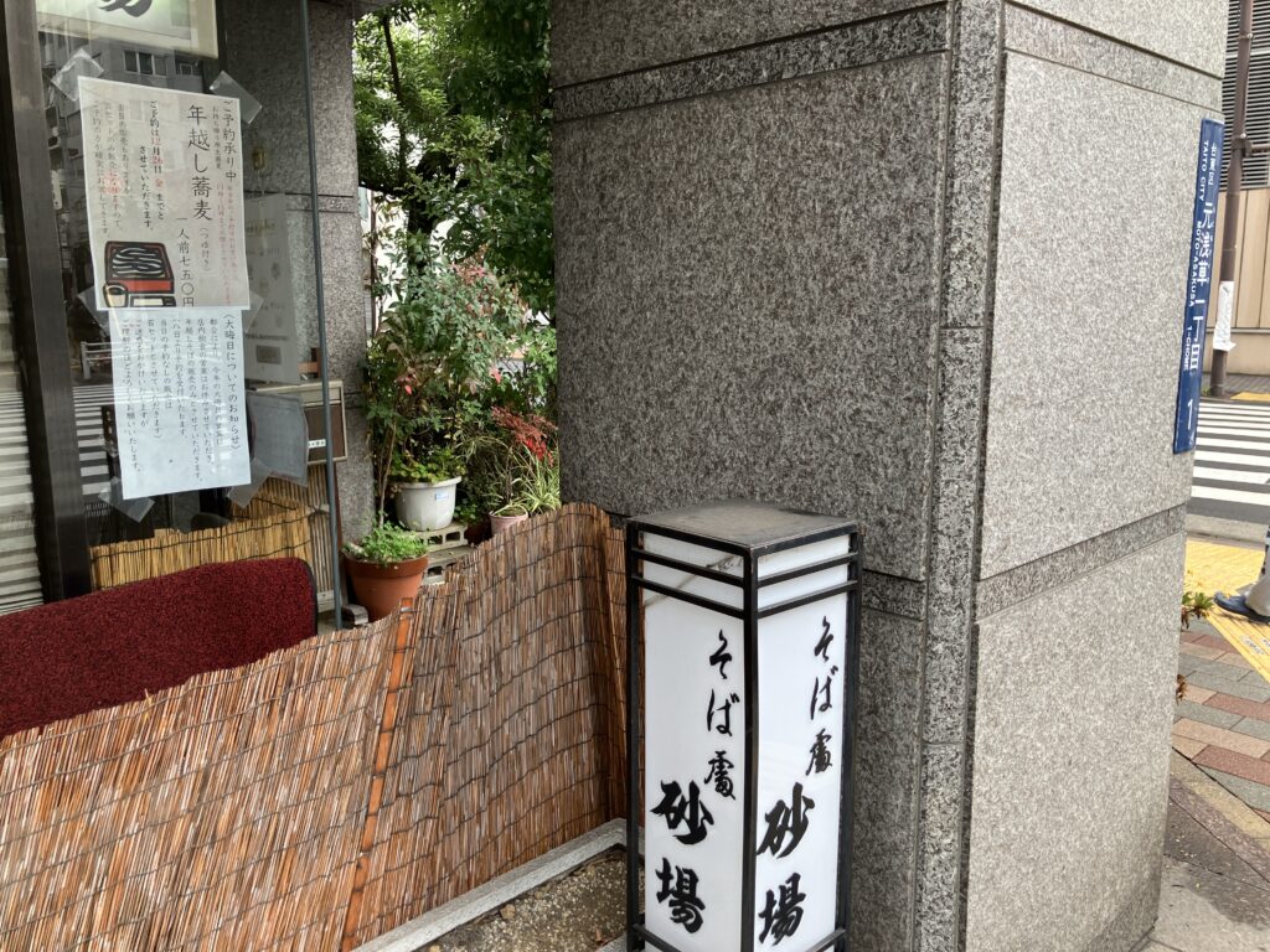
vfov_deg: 49.7
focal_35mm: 28
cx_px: 635
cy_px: 476
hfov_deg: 63.4
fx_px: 1027
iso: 25
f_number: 1.8
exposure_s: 1/100
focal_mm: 3.99
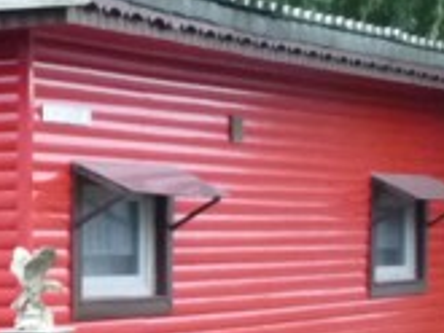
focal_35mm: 147
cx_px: -318
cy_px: 309
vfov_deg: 10.0
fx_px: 1887
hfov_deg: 12.4
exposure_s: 1/15
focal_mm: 5.5
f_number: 2.8
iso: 400
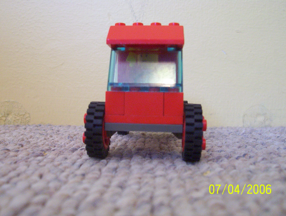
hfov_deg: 43.8
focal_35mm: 43
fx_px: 356
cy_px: 108
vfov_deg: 33.7
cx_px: 143
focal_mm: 5.77
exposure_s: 1/8.29
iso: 200
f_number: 2.73
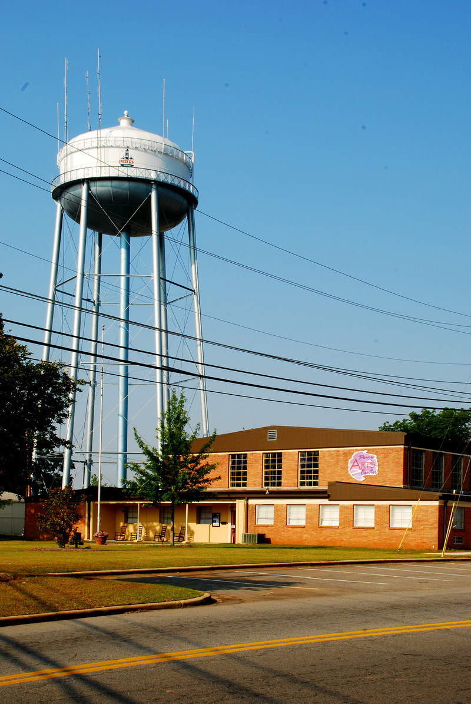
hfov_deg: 28.2
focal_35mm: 48
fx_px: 939
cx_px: 236
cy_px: 352
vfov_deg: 41.1
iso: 100
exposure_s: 1/30
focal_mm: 32
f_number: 22
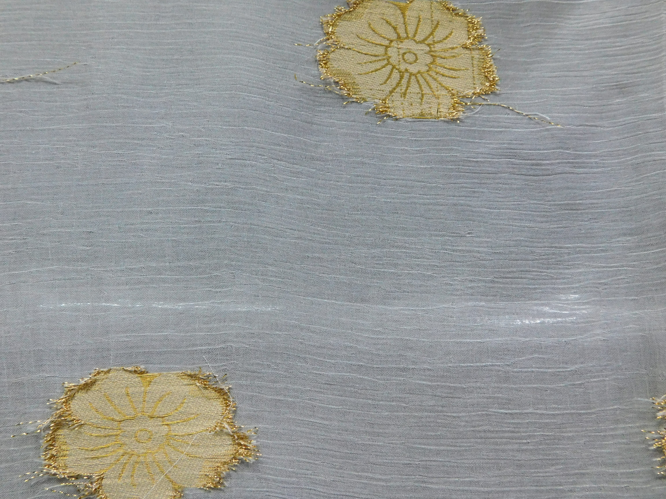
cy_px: 250
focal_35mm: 30
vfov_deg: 46.8
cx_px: 333
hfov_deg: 60.0
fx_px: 577
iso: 400
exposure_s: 1/25
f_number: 3.2
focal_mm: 5.3
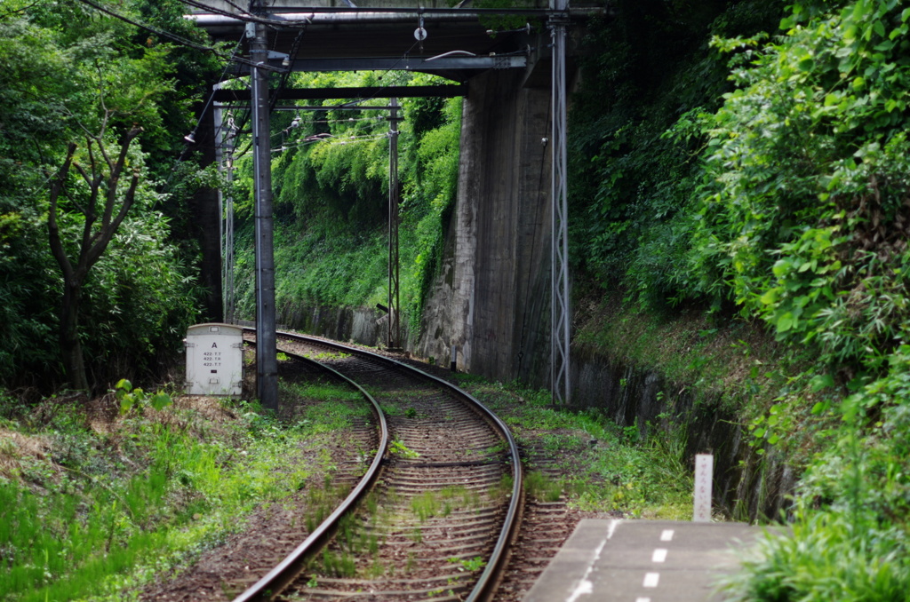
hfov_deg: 19.5
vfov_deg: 13.0
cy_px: 301
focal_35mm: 105
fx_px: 2648
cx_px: 455
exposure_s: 1/400
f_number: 2.4
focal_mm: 70
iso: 100
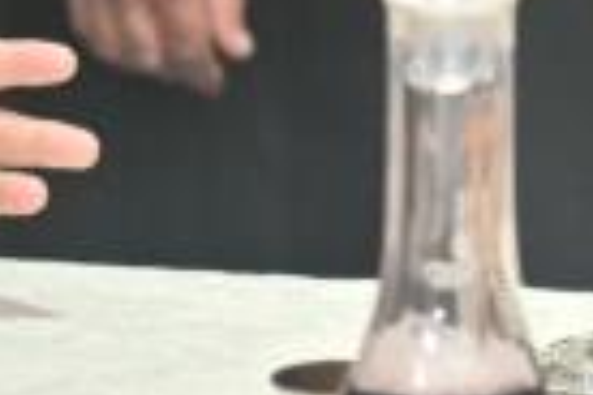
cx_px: 395
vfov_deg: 3.5
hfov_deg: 5.3
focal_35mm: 386
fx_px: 6358
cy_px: -427
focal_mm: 52
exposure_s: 1/160
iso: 400
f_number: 4
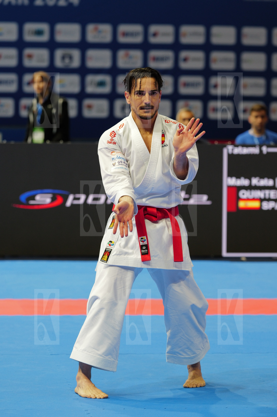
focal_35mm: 177
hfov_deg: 7.7
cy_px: 208
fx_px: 2050
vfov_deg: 11.6
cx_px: 138
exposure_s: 1/500
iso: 1000
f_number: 2.8
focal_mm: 117
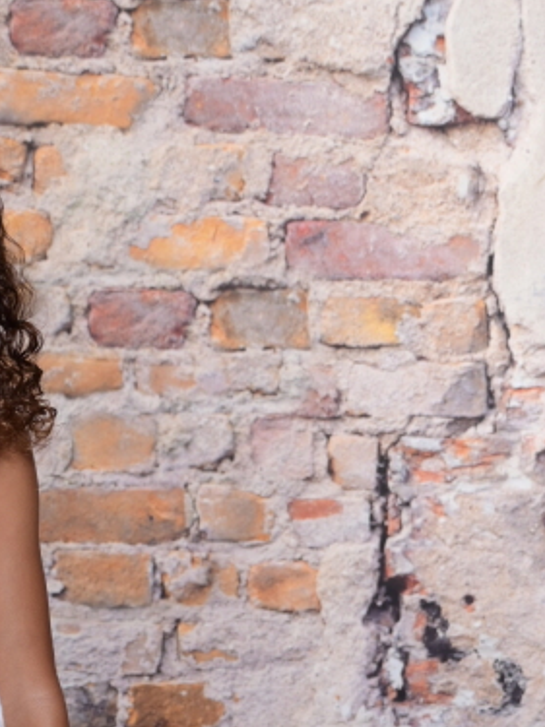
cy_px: 788
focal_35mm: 154
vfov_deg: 12.6
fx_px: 3235
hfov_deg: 9.5
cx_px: -138
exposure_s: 1/125
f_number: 8
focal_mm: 50
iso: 200
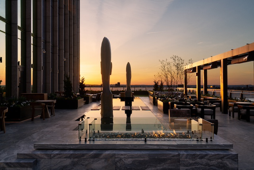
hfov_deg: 54.4
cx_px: 127
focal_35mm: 35
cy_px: 85
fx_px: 247
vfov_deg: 37.9
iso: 160
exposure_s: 1/20
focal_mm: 35
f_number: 11
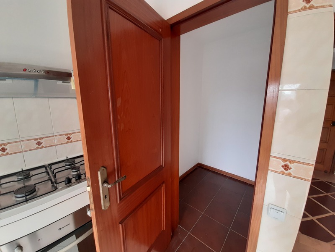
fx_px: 126
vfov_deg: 89.9
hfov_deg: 106.2
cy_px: 126
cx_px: 168
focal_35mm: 13
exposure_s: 1/50
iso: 100
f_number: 2.2
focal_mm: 1.42
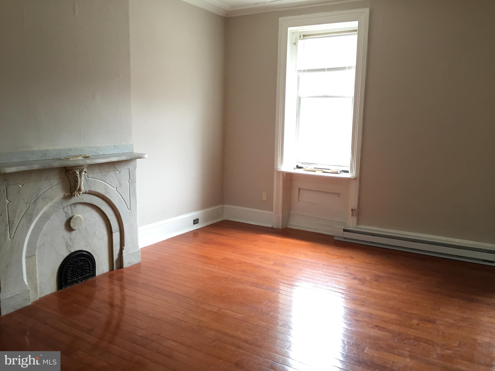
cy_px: 186
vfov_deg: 48.2
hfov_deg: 61.7
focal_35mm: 29
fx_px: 415
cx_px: 248
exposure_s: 1/30
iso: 40
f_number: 2.2
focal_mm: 4.15
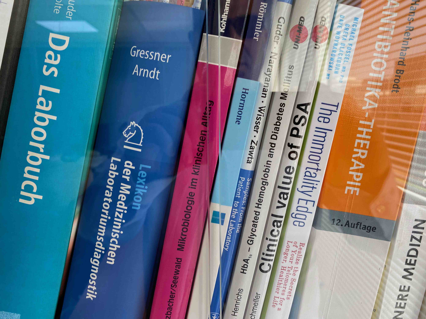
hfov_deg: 67.3
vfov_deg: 53.1
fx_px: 320
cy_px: 160
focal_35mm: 26
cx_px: 213
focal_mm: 4.25
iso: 64
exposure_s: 1/121
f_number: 1.8
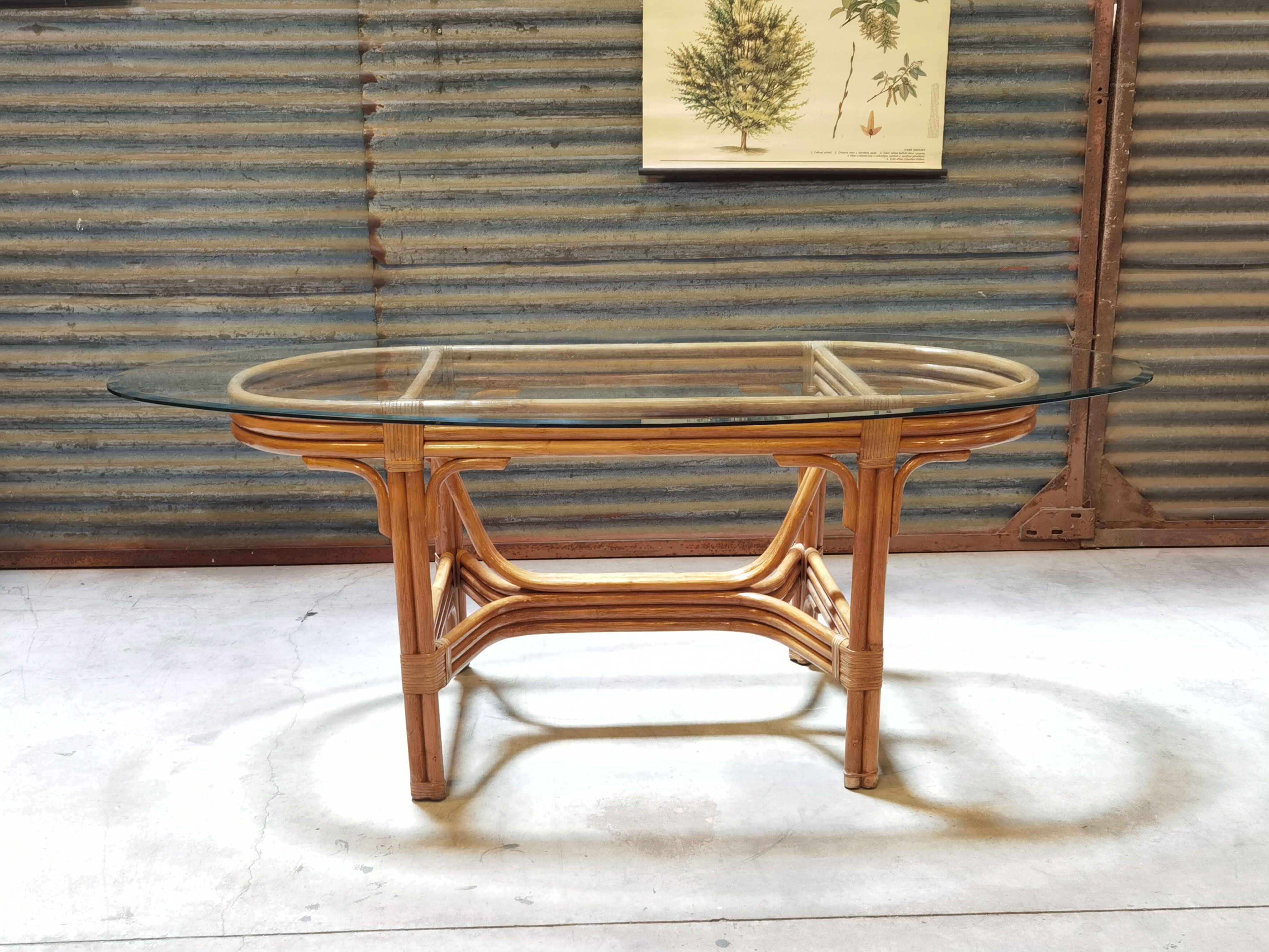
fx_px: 1356
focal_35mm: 37
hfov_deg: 50.1
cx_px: 634
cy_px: 476
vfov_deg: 38.7
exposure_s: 1/33.3
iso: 400
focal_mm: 6.71
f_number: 1.9
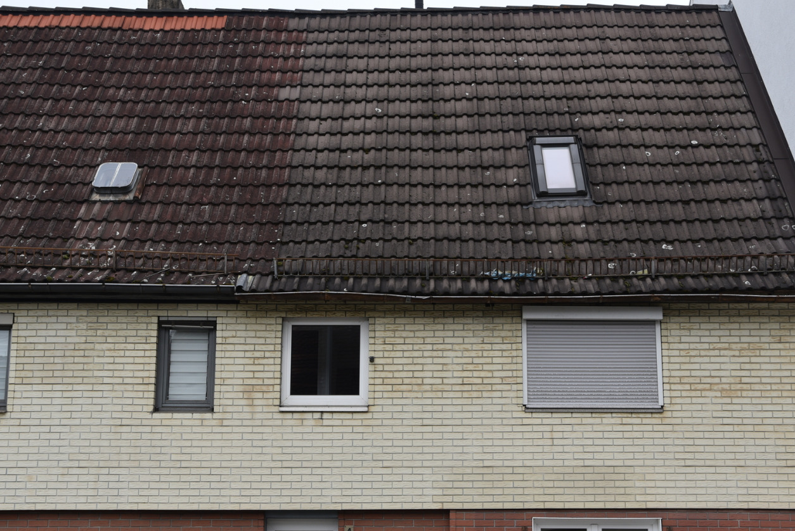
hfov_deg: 40.3
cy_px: 336
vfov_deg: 27.5
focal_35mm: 49
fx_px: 1083
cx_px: 410
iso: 200
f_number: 9
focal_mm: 38
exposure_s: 1/320
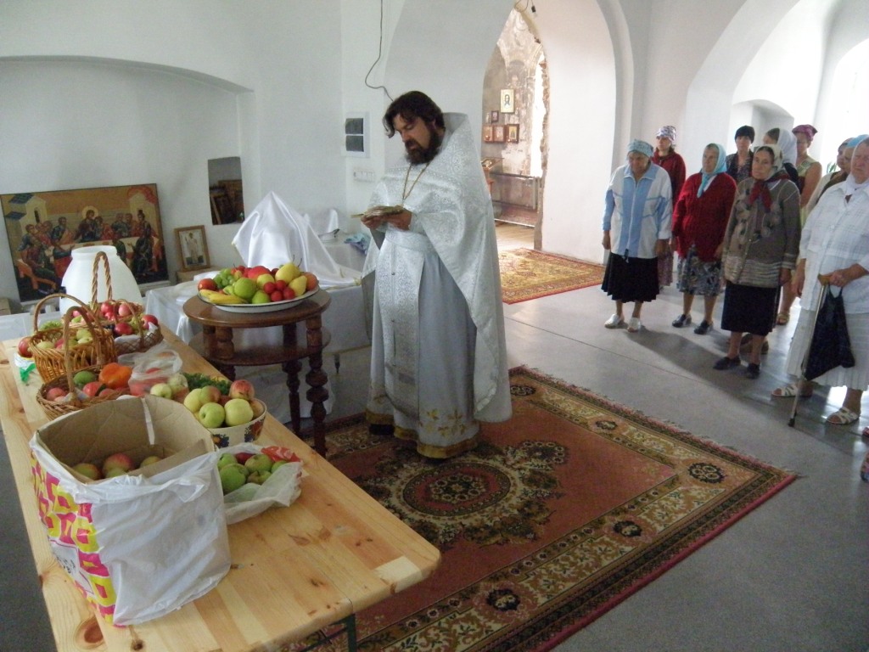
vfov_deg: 53.1
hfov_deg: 67.3
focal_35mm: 26
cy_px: 326
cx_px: 434
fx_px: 653
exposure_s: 1/50
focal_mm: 4.6
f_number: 2.8
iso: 800
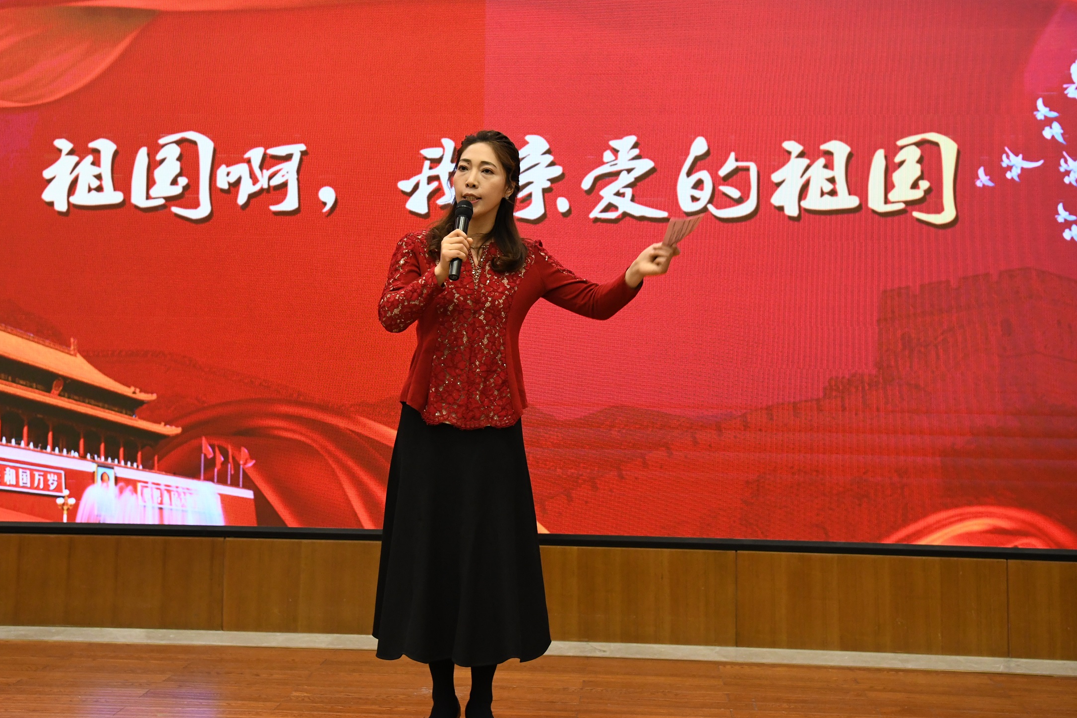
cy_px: 261
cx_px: 475
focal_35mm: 58
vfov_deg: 23.3
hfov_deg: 34.4
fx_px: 1735
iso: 2500
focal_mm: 42
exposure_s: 1/125
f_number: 3.5
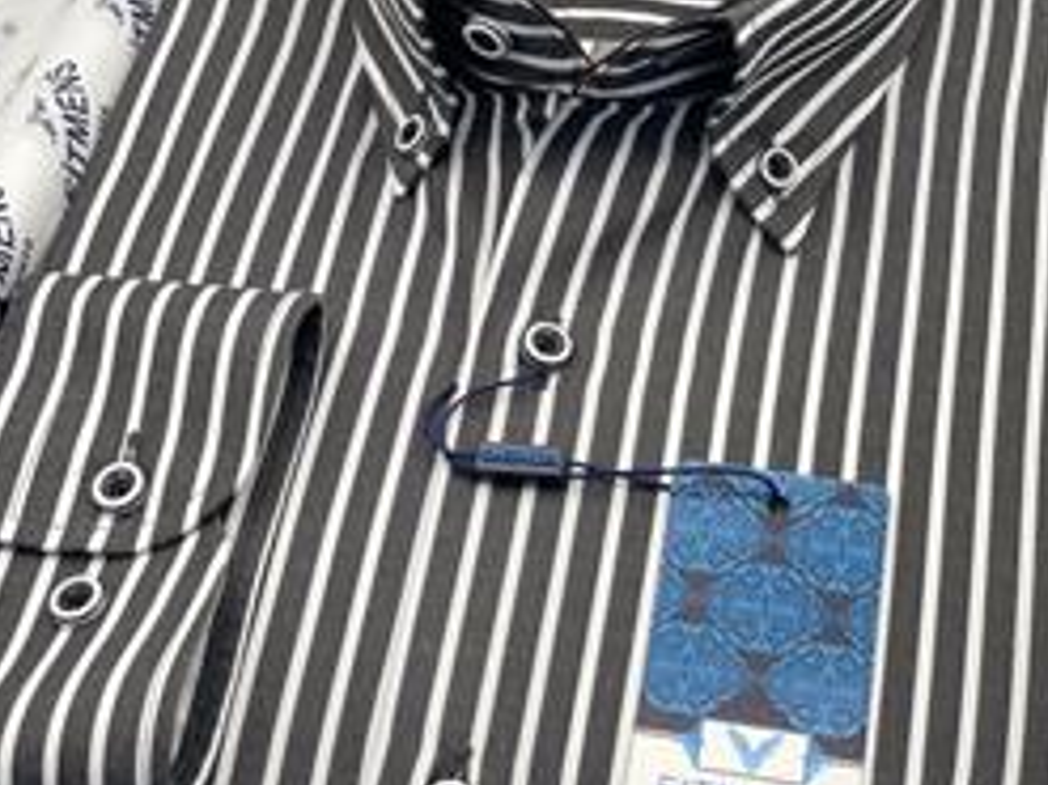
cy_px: 117
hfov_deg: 22.5
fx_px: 2633
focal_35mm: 87
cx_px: 560
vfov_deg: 16.8
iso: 50
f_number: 2
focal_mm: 6
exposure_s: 1/122
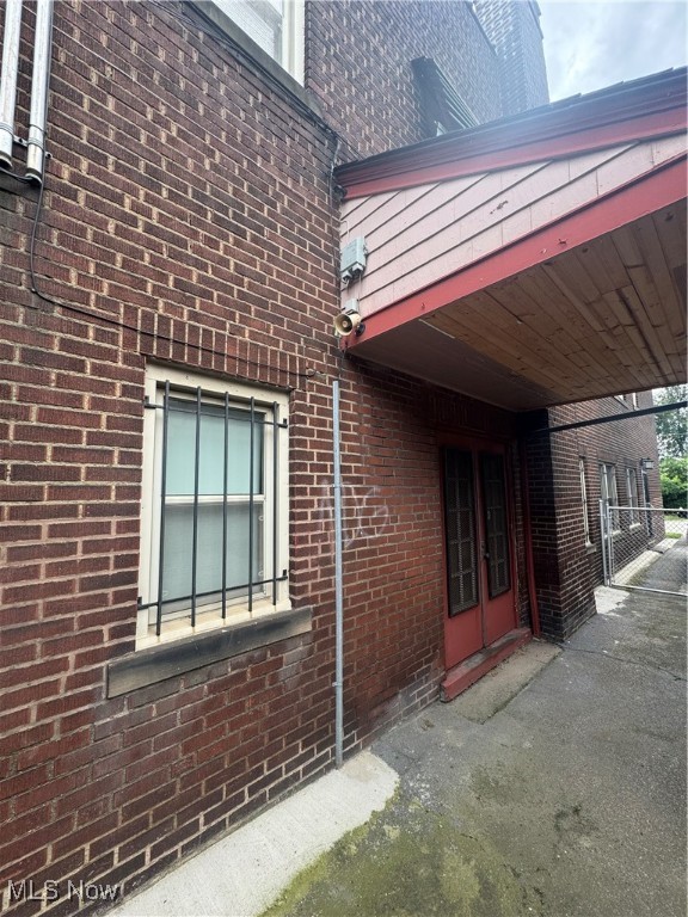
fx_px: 371
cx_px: 344
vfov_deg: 102.1
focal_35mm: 14
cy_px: 458
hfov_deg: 85.7
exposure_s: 1/178
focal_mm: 2.22
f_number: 2.2
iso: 40
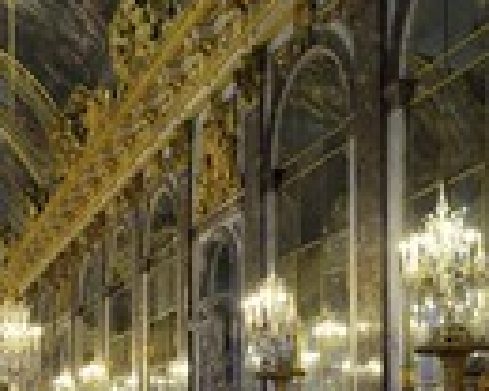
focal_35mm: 73
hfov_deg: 23.3
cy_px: 162
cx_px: -135
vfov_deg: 21.0
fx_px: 1056
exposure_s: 6
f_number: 9.5
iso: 200
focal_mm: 24
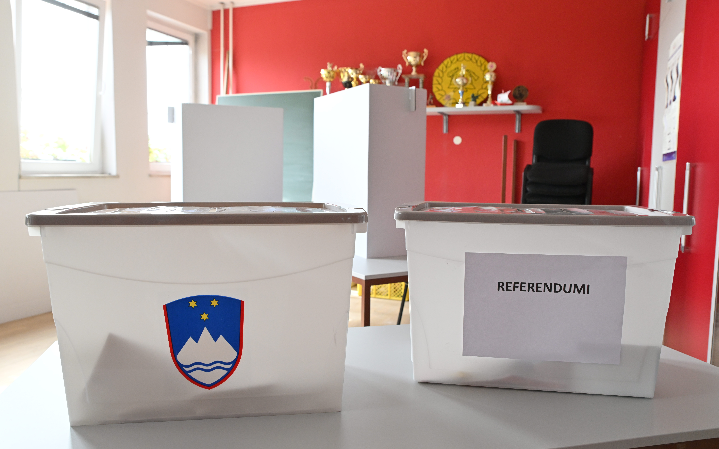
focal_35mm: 30
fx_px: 588
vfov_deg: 41.8
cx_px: 359
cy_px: 237
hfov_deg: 62.9
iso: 1250
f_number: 4.5
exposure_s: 1/250
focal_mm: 29
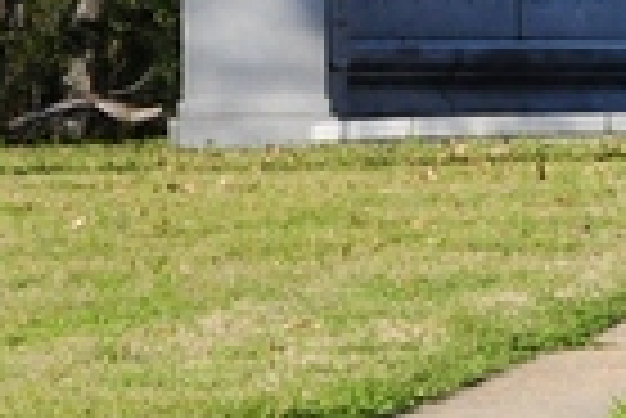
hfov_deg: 3.9
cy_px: -182
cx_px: 1383
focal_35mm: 516
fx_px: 8987
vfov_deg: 2.7
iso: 1000
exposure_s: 1/800
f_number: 11
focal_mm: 75
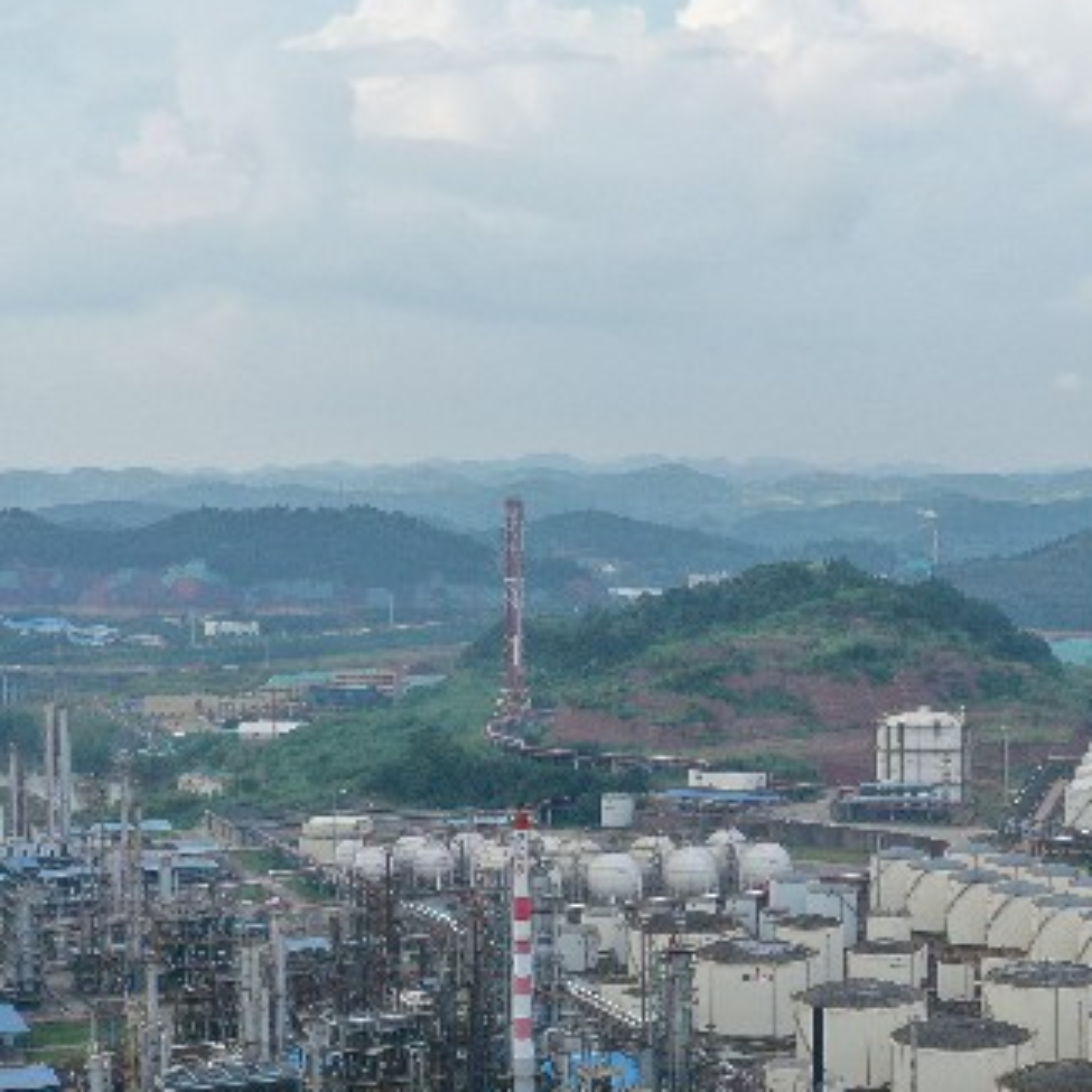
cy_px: 632
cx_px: 860
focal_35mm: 75
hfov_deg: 22.8
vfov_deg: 23.0
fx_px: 2677
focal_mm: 10.26
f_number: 5.6
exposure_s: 1/320
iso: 100
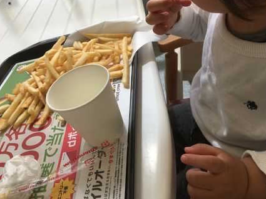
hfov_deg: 59.9
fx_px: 231
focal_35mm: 30
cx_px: 132
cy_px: 97
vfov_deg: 46.8
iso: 25
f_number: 2.2
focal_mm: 4.15
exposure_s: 1/238
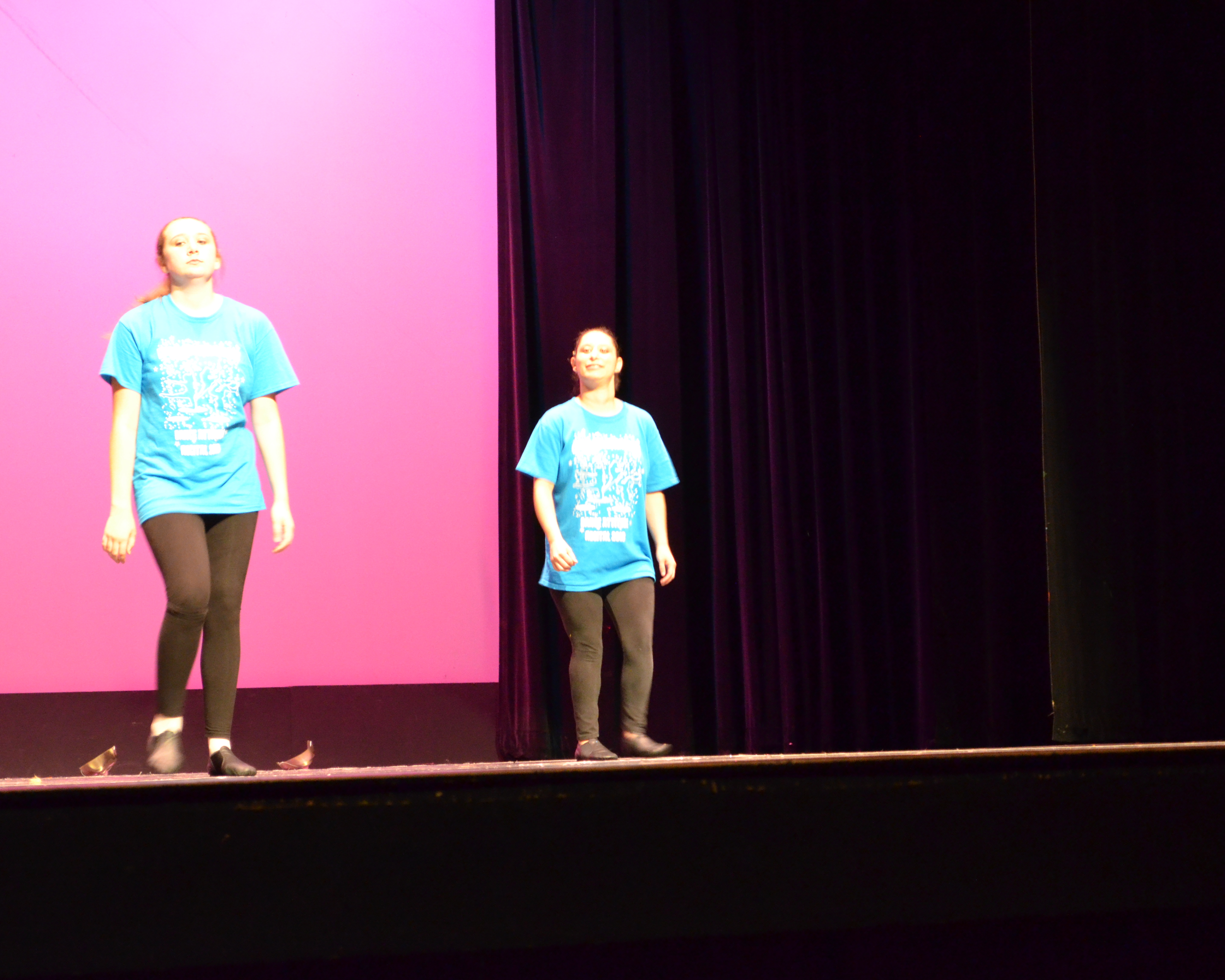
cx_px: 632
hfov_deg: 20.5
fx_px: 3392
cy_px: 489
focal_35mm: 94
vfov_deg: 16.4
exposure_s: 1/25
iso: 3200
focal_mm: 55
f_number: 5.6
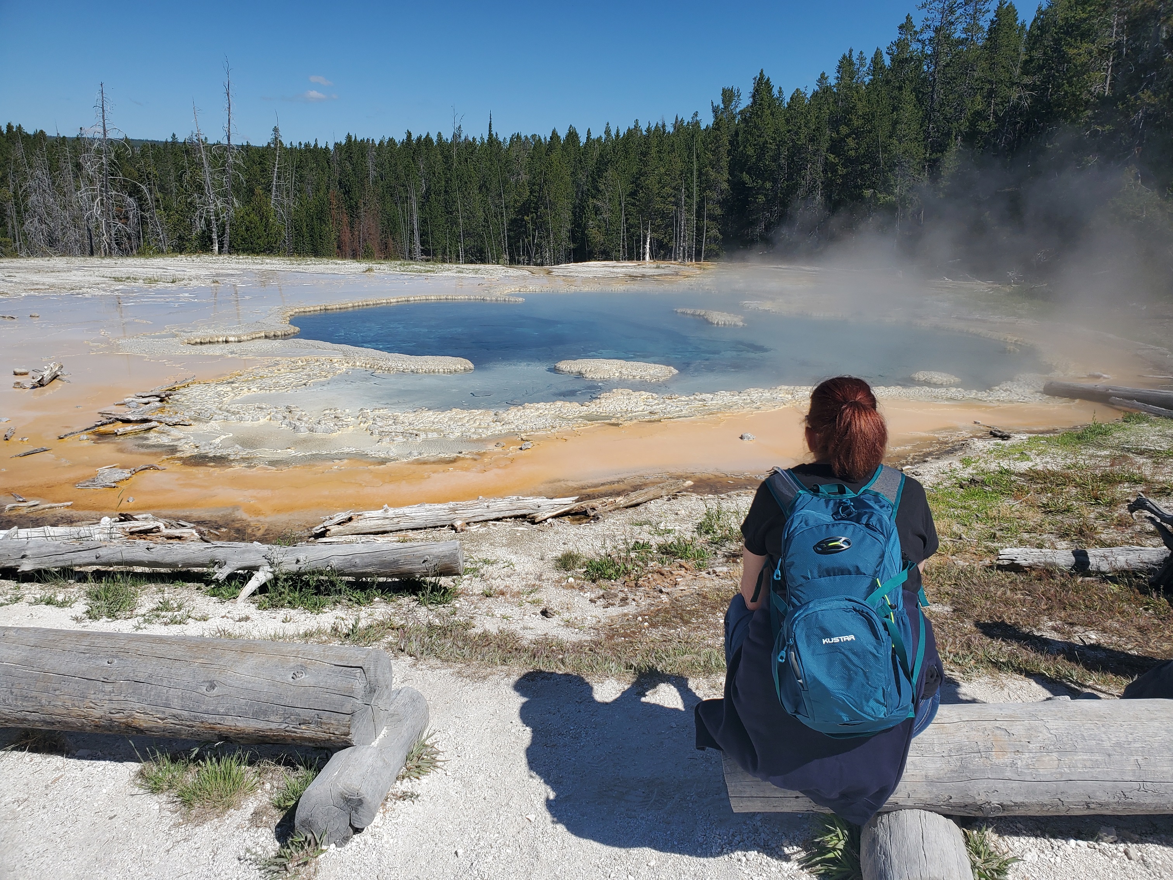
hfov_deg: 67.3
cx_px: 586
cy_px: 440
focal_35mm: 26
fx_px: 881
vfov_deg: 53.1
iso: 50
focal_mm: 4.3
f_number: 2.4
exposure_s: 1/2493
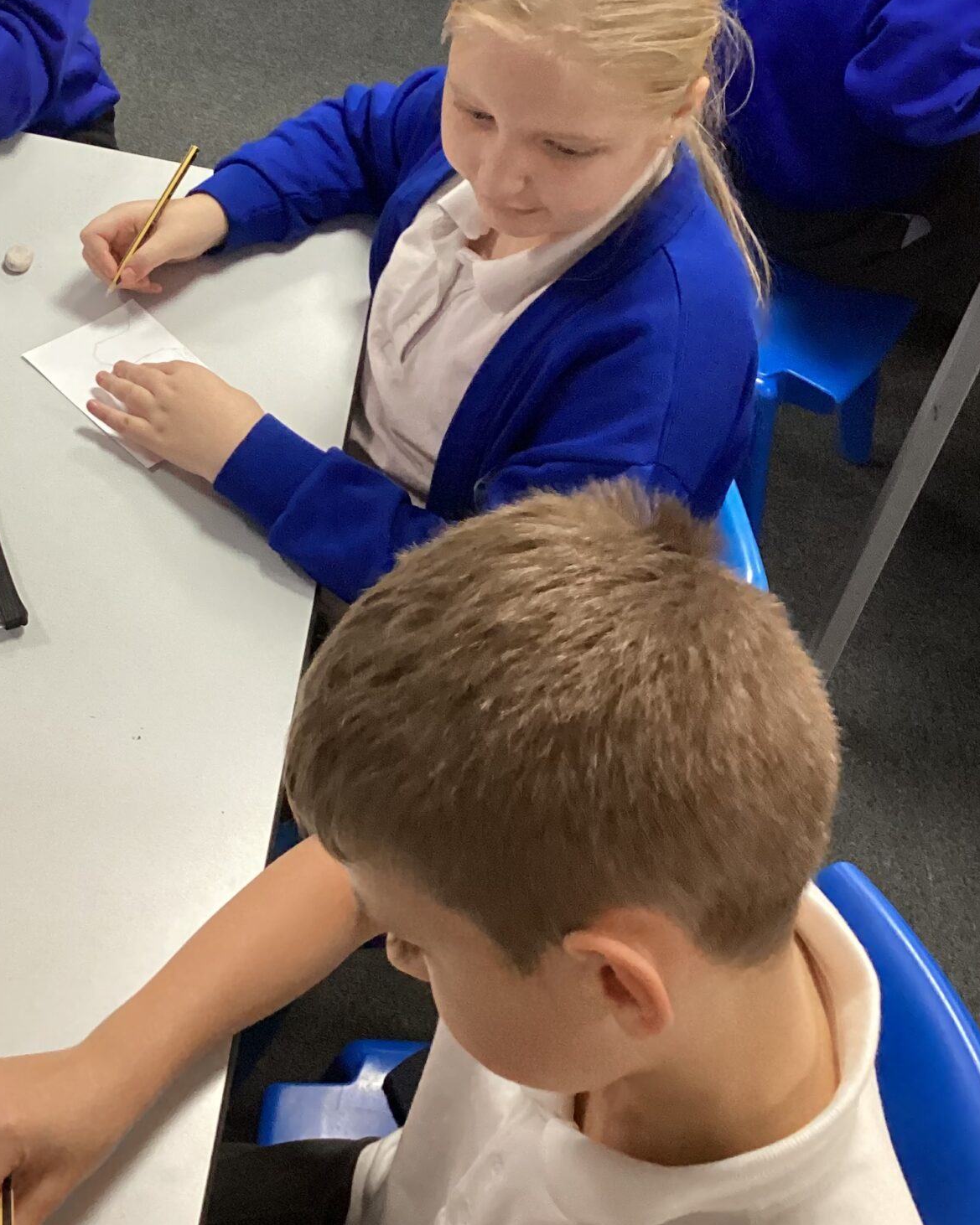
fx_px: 1922
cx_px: 220
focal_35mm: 53
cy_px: 302
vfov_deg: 34.6
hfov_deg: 28.1
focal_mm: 3.3
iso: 250
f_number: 2.4
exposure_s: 1/60
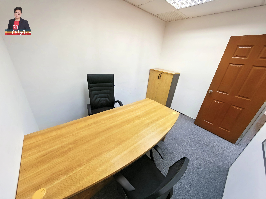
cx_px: 133
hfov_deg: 110.5
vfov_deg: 94.5
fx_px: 92
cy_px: 100
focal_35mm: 12
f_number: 2
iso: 200
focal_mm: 1.82
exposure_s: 1/33
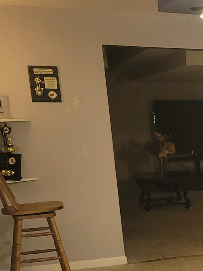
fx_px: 595
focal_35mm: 76
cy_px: 254
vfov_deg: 24.8
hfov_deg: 16.7
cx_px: 346
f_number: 1.8
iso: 160
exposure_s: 1/59
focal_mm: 7
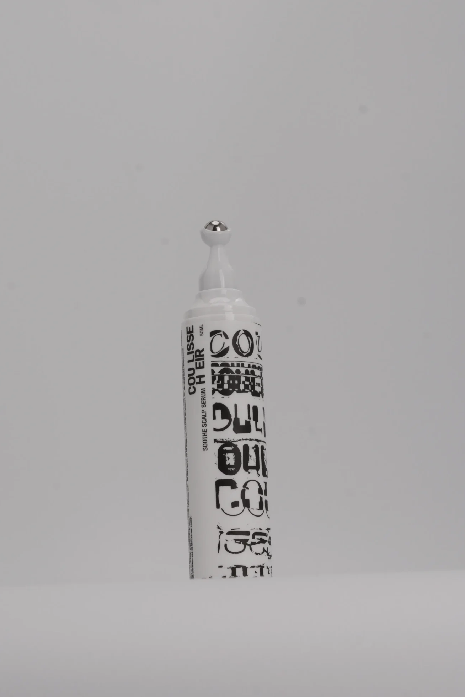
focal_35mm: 108
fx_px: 2086
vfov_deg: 19.0
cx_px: 215
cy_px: 346
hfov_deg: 12.7
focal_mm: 55
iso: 800
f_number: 16
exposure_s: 1/200
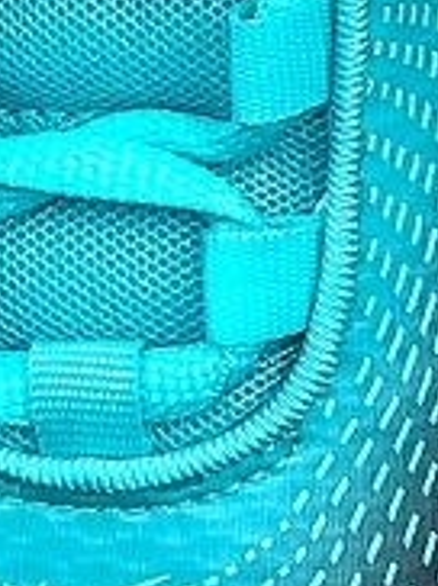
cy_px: -377
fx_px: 7627
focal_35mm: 451
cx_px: 776
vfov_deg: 4.4
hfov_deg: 3.3
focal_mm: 6.6
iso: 20
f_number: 2.8
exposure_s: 1/33
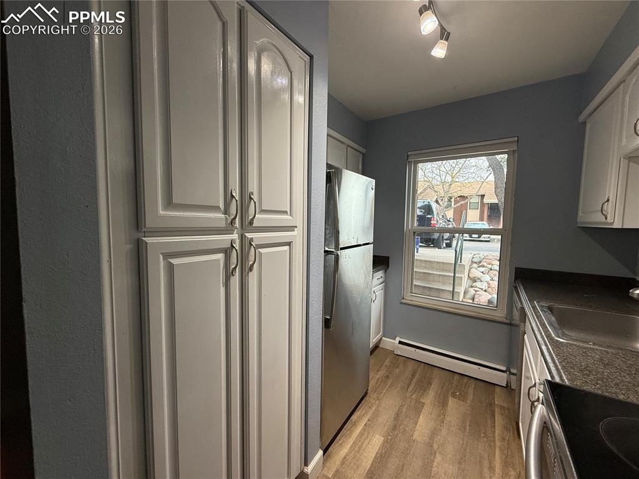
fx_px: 258
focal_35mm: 14
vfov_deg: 85.6
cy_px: 240
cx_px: 320
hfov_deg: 102.1
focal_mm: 2.22
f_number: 2.2
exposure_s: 1/120
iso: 200
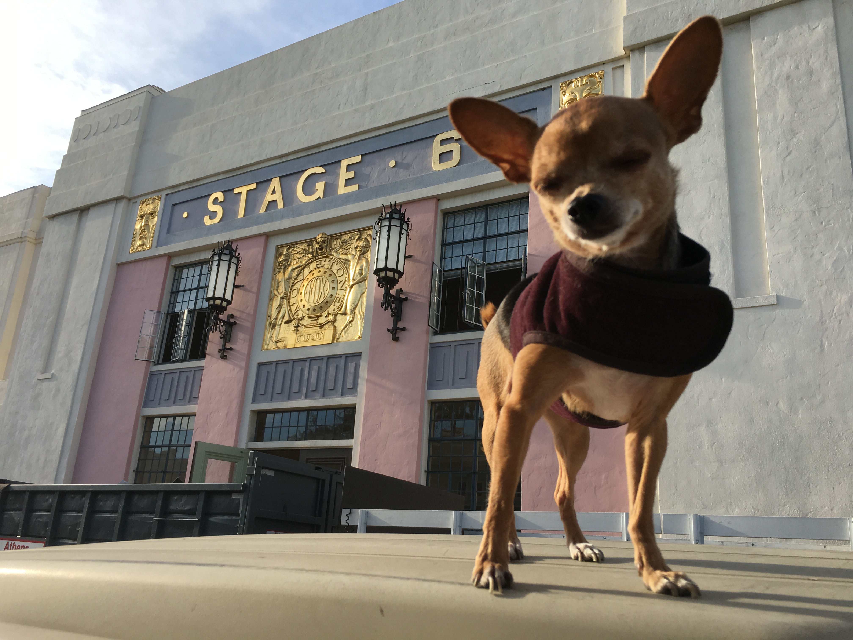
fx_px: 715
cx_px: 426
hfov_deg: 61.7
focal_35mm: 29
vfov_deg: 48.2
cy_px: 320
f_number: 2.2
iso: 25
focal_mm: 4.15
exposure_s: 1/845
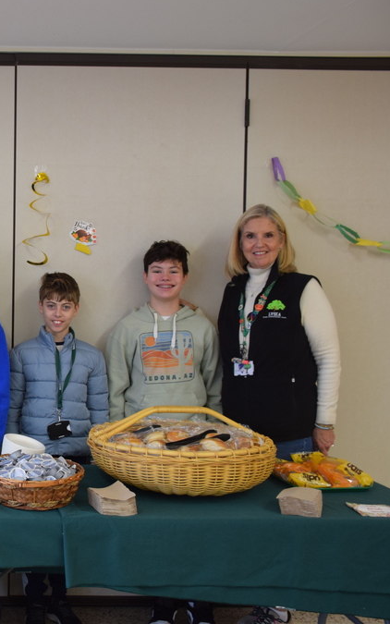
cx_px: -67
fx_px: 867
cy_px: 311
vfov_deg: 39.6
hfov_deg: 23.4
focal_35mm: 51
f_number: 4
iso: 720
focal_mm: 22
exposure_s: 1/60
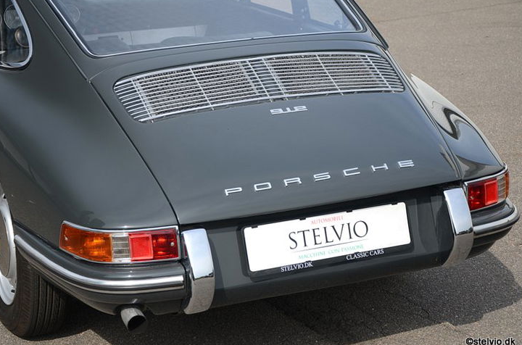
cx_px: 251
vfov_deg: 17.0
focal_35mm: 80
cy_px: 175
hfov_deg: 25.4
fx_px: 1157
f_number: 5.6
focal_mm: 50
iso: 100
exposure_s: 1/200
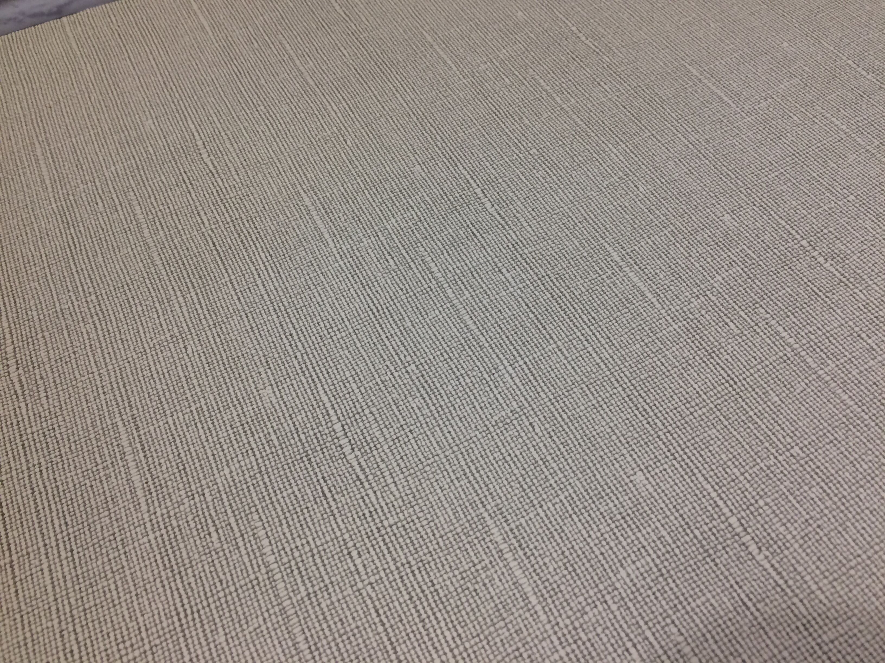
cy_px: 332
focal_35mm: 29
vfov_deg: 48.2
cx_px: 442
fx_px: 741
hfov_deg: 61.7
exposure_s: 1/33
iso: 32
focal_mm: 4.15
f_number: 2.2
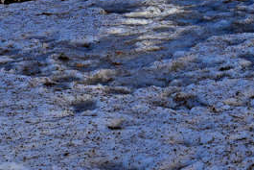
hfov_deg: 12.5
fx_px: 1103
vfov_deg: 8.4
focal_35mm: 156
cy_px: -153
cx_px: 376
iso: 100
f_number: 5.6
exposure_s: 1/125
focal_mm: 23
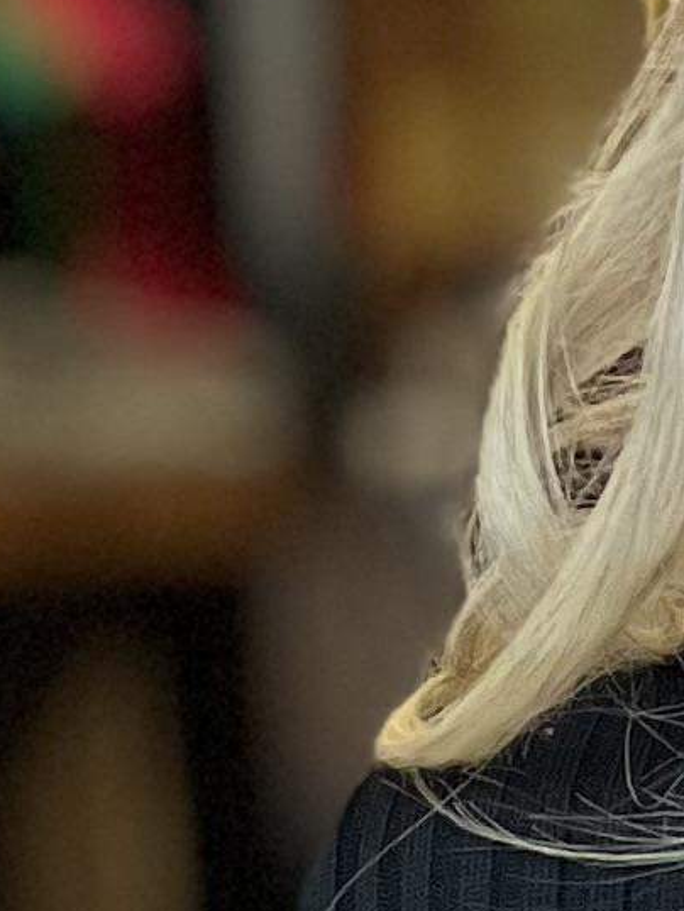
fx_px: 15190
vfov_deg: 3.4
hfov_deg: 2.6
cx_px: 1485
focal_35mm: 577
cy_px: 1571
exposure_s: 1/100
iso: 250
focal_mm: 9
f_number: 2.8
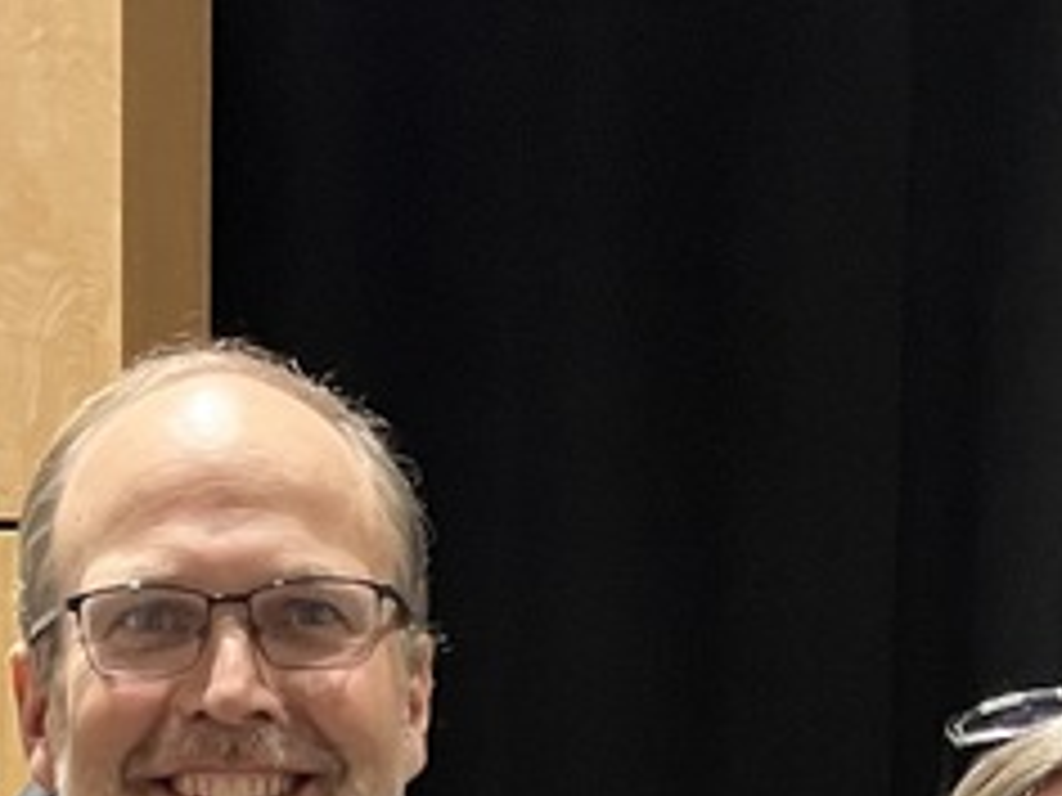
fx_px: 3467
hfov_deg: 17.4
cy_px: 1493
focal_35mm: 113
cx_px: 428
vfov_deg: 11.9
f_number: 1.6
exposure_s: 1/40
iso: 640
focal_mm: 5.1
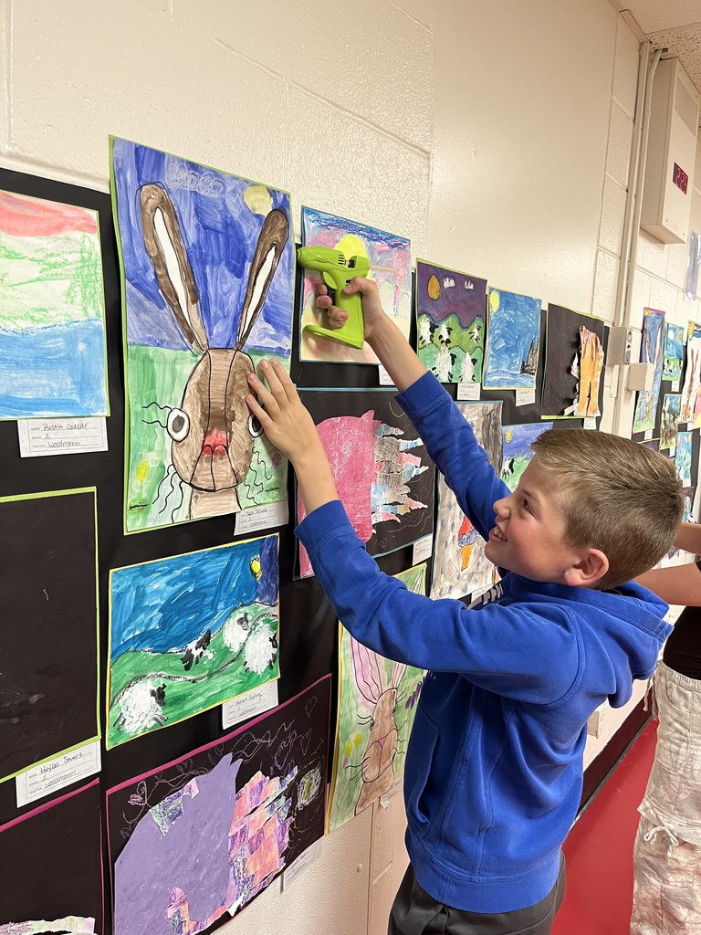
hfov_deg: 53.1
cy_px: 468
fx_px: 702
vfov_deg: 67.3
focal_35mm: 26
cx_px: 350
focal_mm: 5.1
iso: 125
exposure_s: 1/60
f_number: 1.6
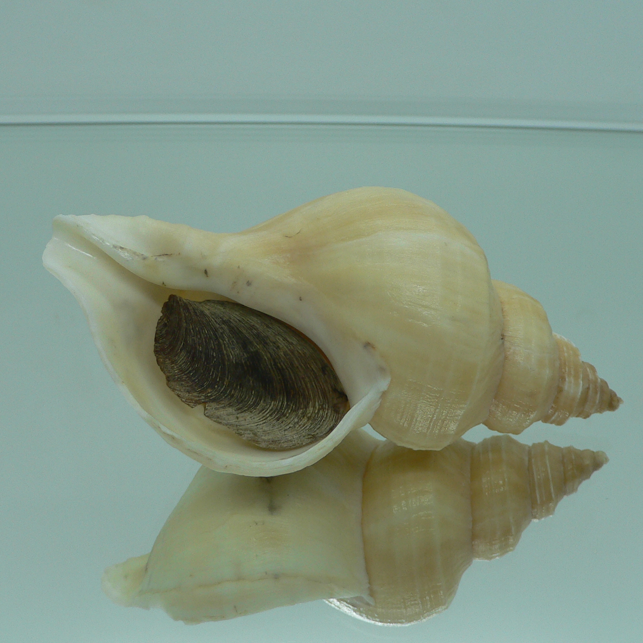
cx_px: 339
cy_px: 321
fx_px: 883
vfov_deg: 40.0
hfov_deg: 40.0
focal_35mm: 42
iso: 80
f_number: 2.8
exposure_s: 1/60
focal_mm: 4.6
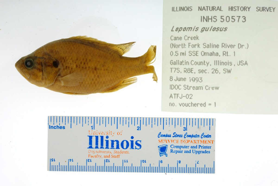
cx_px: 139
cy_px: 93
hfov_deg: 33.4
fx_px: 463
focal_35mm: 60
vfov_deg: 22.6
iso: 100
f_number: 10
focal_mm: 60
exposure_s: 1/160
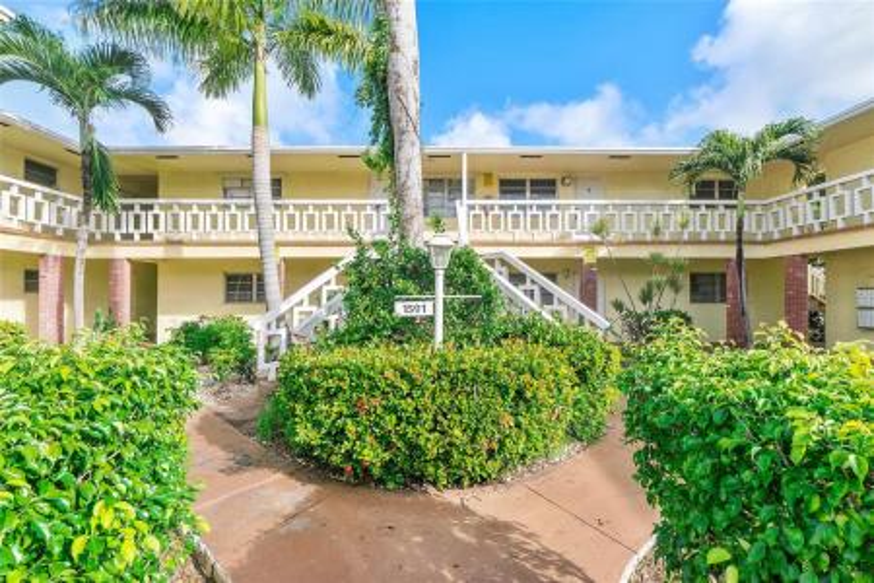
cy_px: 292
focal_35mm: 15
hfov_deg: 100.4
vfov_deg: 77.3
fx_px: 364
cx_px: 437
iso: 500
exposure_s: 1/640
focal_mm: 10
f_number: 8
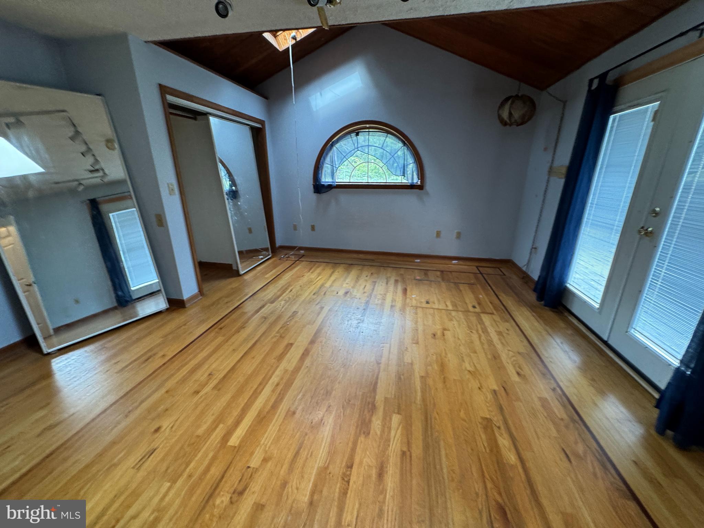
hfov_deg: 102.1
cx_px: 352
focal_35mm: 14
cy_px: 264
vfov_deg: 85.7
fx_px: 285
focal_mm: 2.22
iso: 200
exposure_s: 1/60
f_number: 2.2
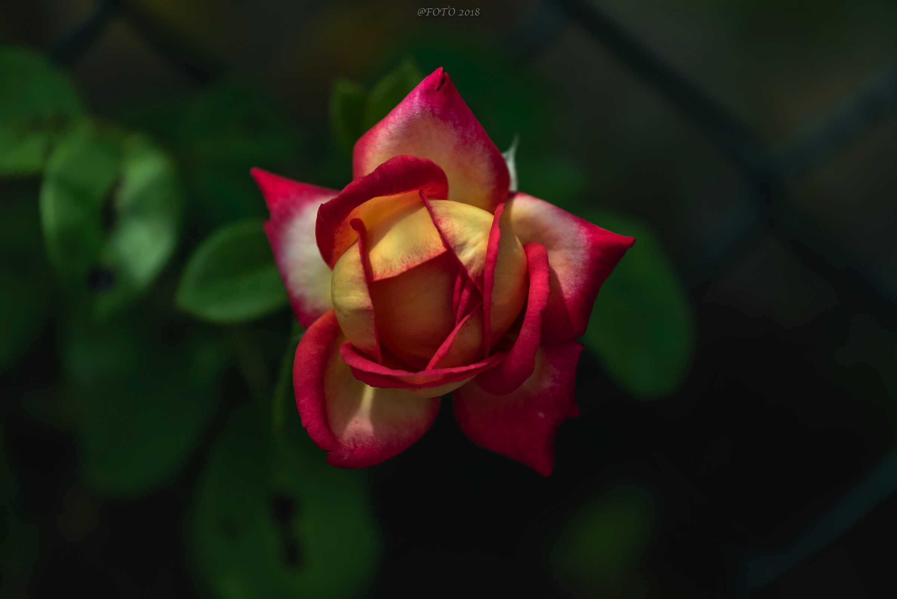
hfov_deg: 10.3
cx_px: 448
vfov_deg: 6.9
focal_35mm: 200
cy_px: 300
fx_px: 4985
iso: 100
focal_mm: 200
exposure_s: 1/800
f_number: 5.6
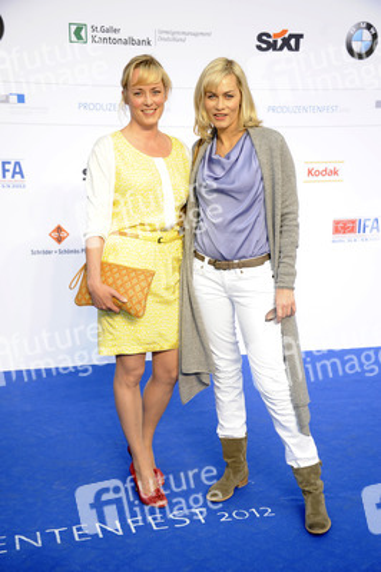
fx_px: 875
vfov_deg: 36.3
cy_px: 286
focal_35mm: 55
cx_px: 190
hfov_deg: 24.6
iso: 640
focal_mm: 55
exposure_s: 1/125
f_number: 5.6
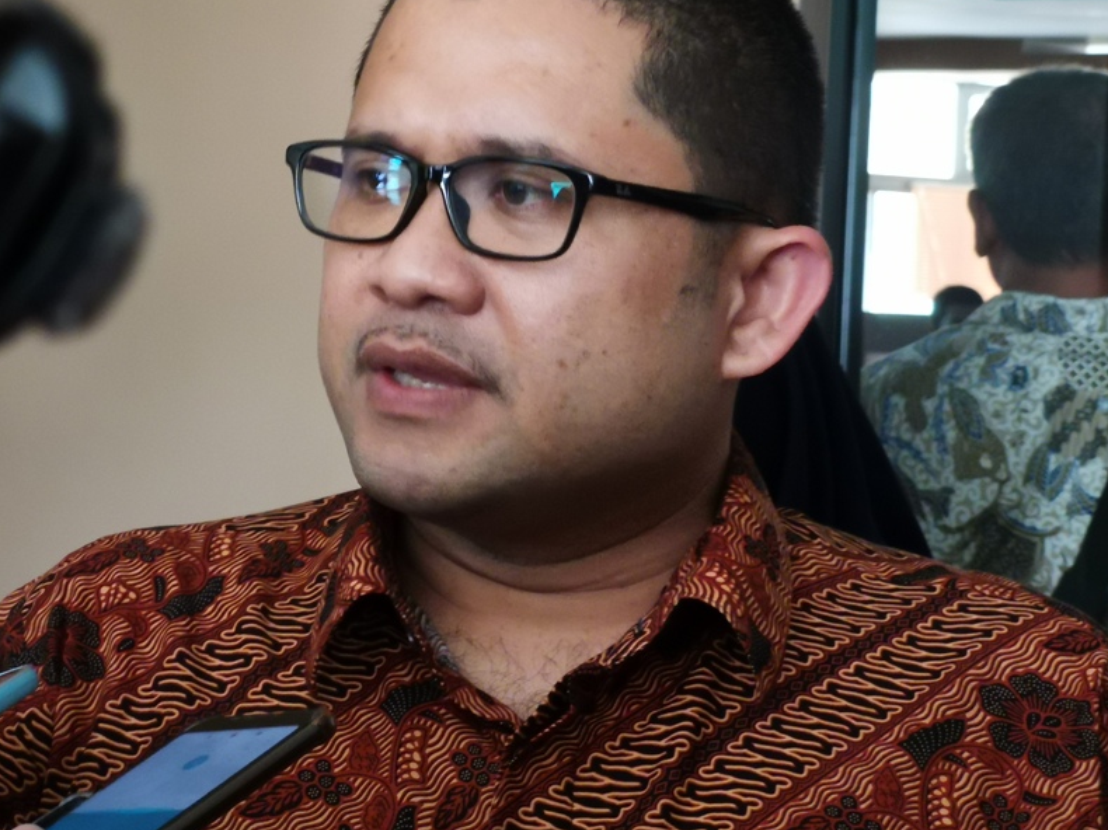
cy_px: 300
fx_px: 3360
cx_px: 426
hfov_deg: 18.7
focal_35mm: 105
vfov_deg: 14.1
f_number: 2.4
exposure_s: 1/25
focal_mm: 7.48
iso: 400
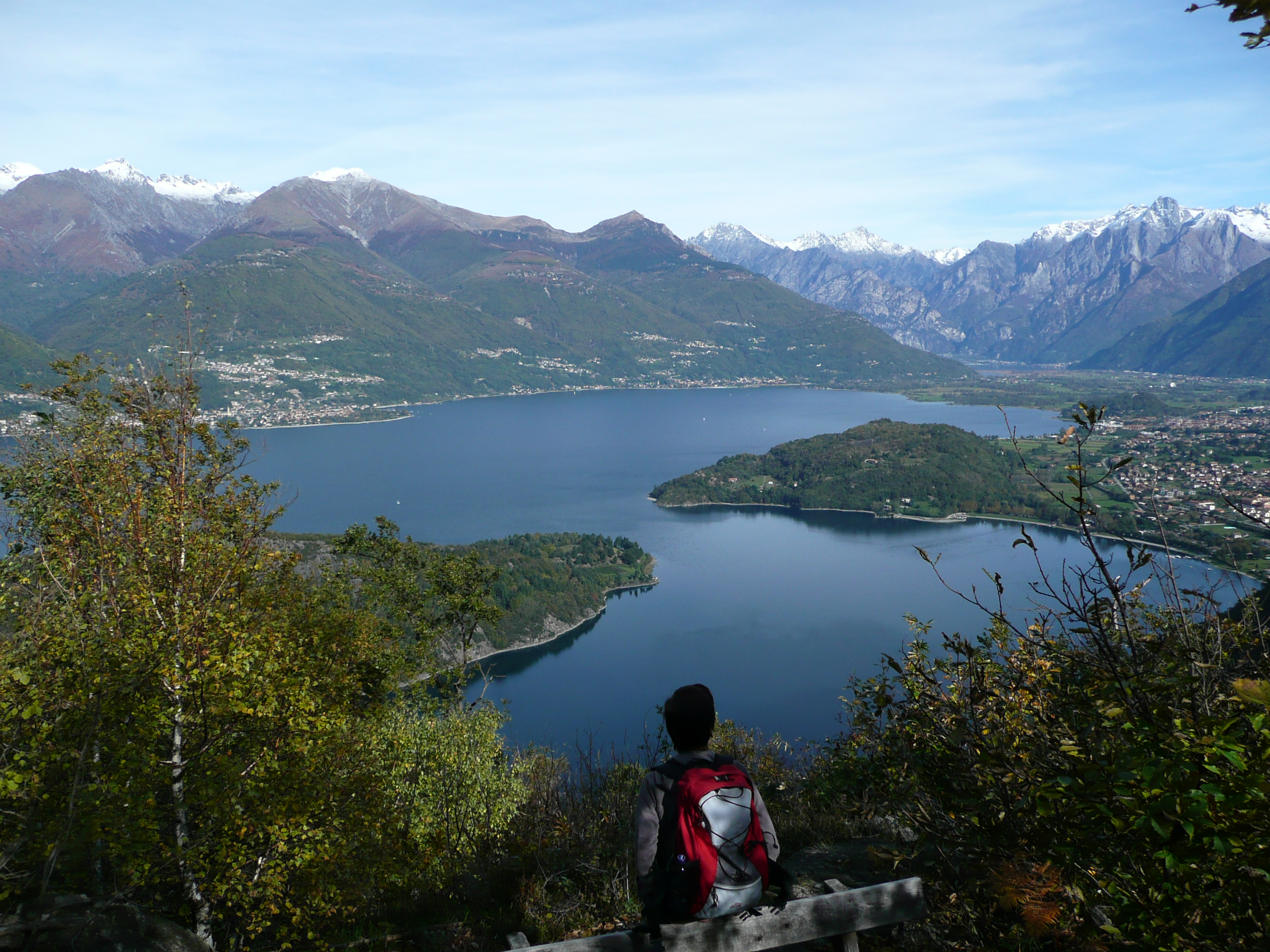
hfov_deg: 63.4
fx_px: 1027
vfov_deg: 49.7
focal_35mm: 28
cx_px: 635
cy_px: 476
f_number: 3.3
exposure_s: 1/1000
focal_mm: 4.6
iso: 100
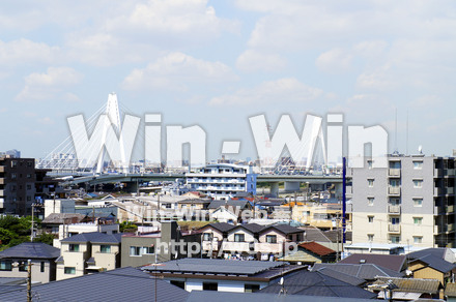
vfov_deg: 16.5
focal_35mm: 82
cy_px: 151
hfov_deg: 24.7
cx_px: 228
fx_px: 1043
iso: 200
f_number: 13
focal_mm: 55
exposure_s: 1/250
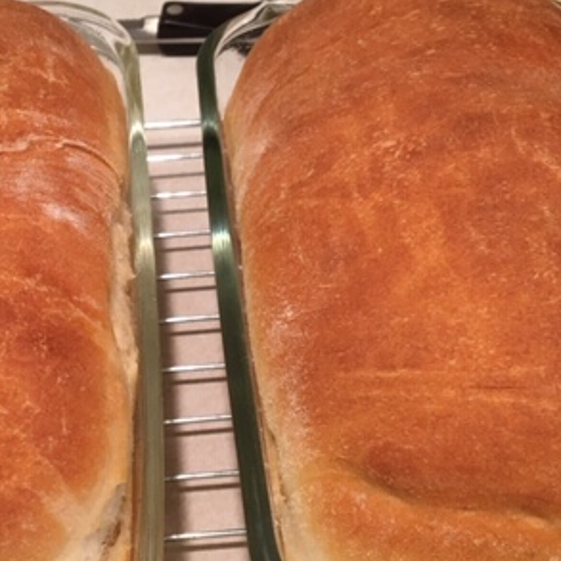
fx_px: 1027
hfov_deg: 30.5
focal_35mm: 56
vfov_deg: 30.6
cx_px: 224
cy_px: 299
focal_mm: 4.15
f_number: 2.2
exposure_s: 1/30
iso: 80
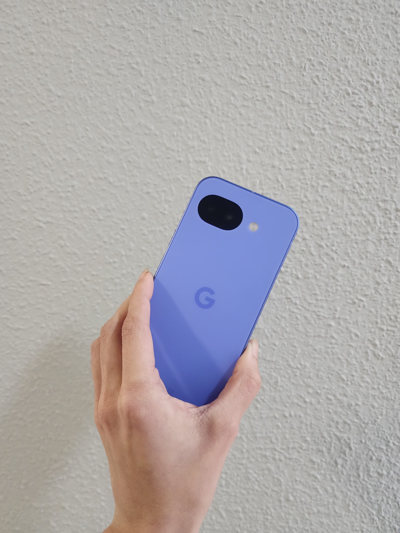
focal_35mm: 23
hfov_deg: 58.9
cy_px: 266
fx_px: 354
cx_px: 200
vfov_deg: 73.9
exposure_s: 1/100
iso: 640
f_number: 1.8
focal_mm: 6.4
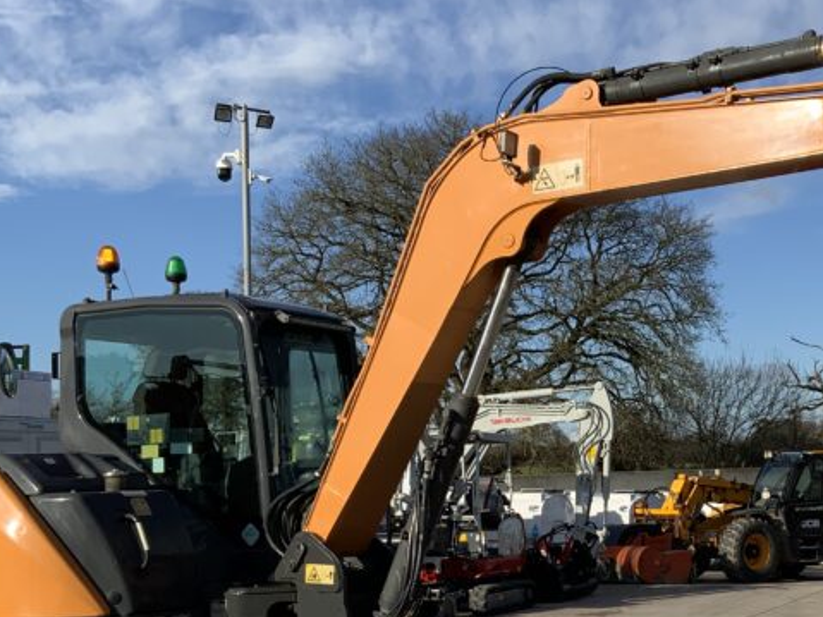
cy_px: 454
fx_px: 1474
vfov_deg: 23.4
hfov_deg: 30.7
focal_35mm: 62
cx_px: 605
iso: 16
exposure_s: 1/1984
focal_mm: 3
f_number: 1.8
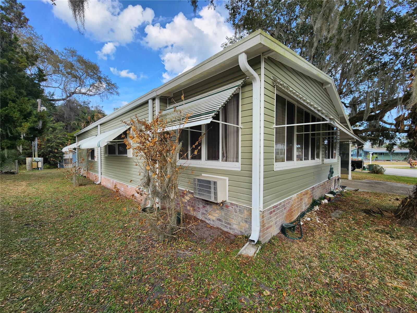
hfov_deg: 106.2
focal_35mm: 13
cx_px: 208
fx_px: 157
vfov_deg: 89.9
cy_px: 156
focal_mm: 2.2
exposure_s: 1/493
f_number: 2.2
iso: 50
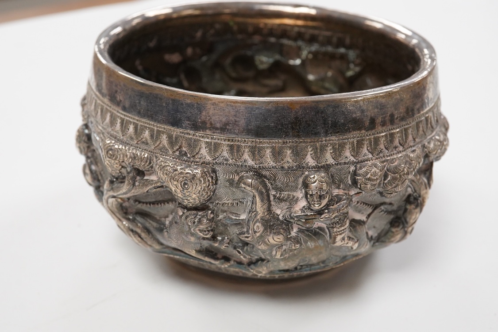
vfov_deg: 29.9
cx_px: 249
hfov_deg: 43.6
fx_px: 622
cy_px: 166
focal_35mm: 45
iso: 2500
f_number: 14
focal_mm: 30
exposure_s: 1/100
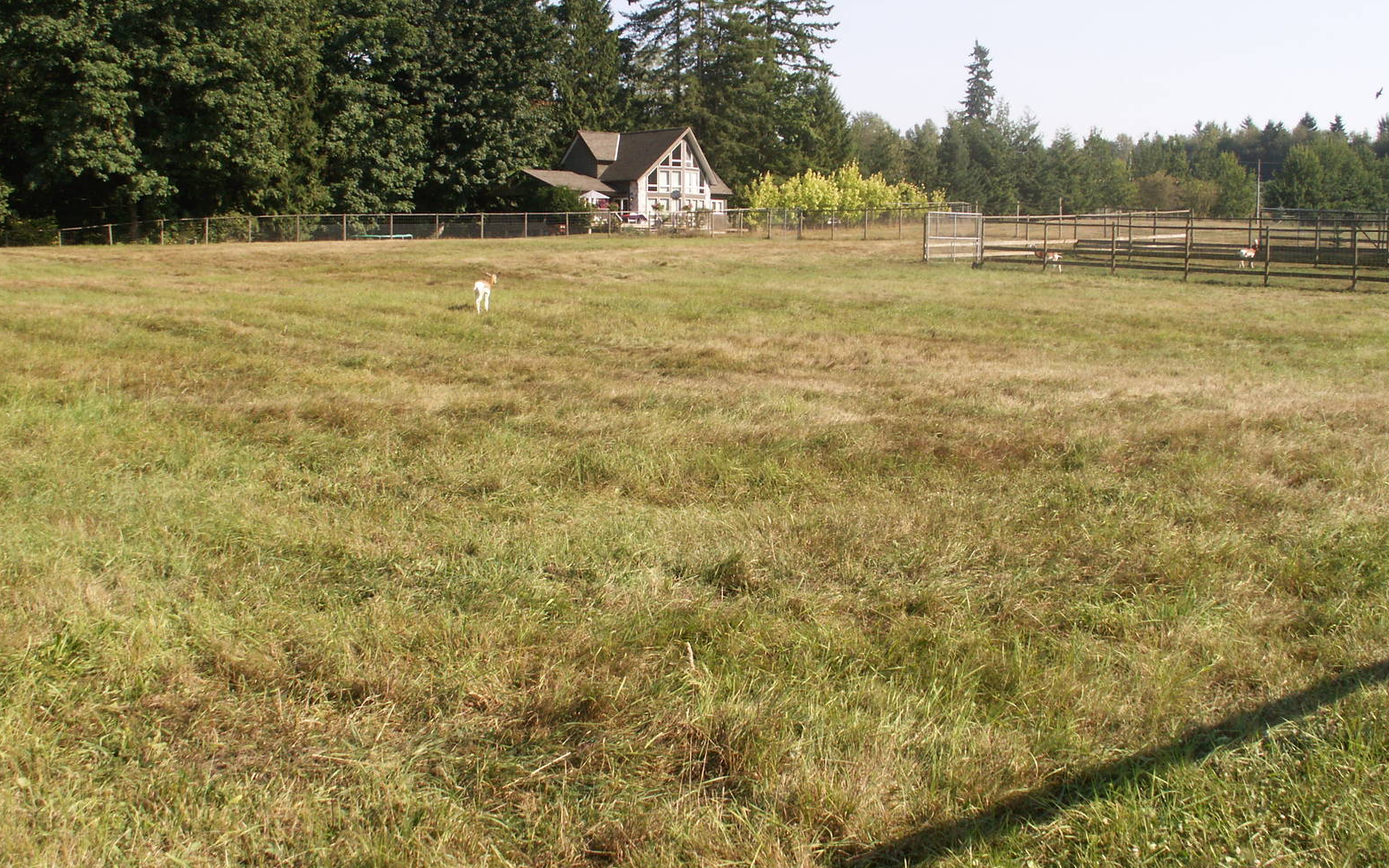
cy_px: 403
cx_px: 701
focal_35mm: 38
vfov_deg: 33.6
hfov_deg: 51.5
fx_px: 1438
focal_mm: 5.86
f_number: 6.3
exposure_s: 1/160
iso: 50
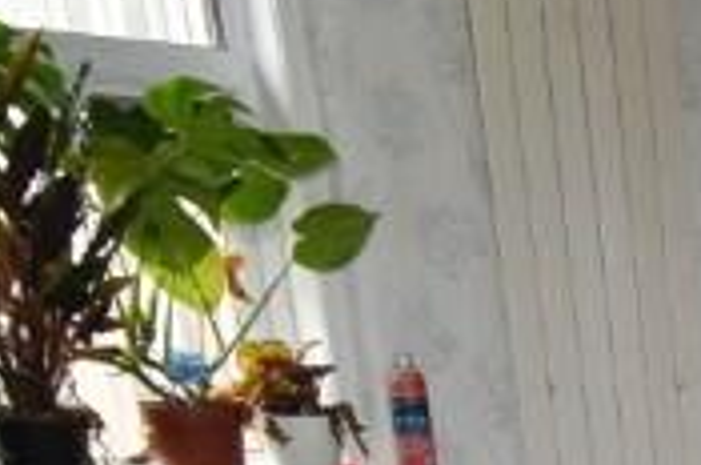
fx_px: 1710
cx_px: 1386
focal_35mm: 88
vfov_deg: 13.4
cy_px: 920
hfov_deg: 17.2
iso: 1100
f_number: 4.5
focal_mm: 10
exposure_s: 1/125
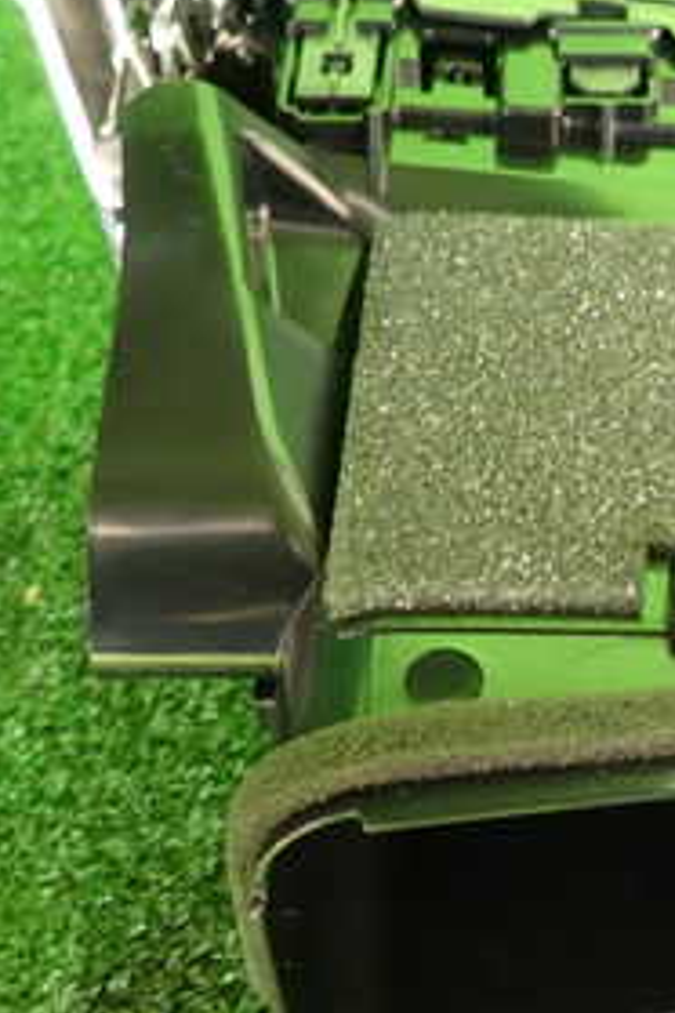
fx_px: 1575
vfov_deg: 35.6
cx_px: 610
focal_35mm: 56
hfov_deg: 23.5
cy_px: 468
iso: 160
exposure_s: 1/60
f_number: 2
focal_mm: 4.5
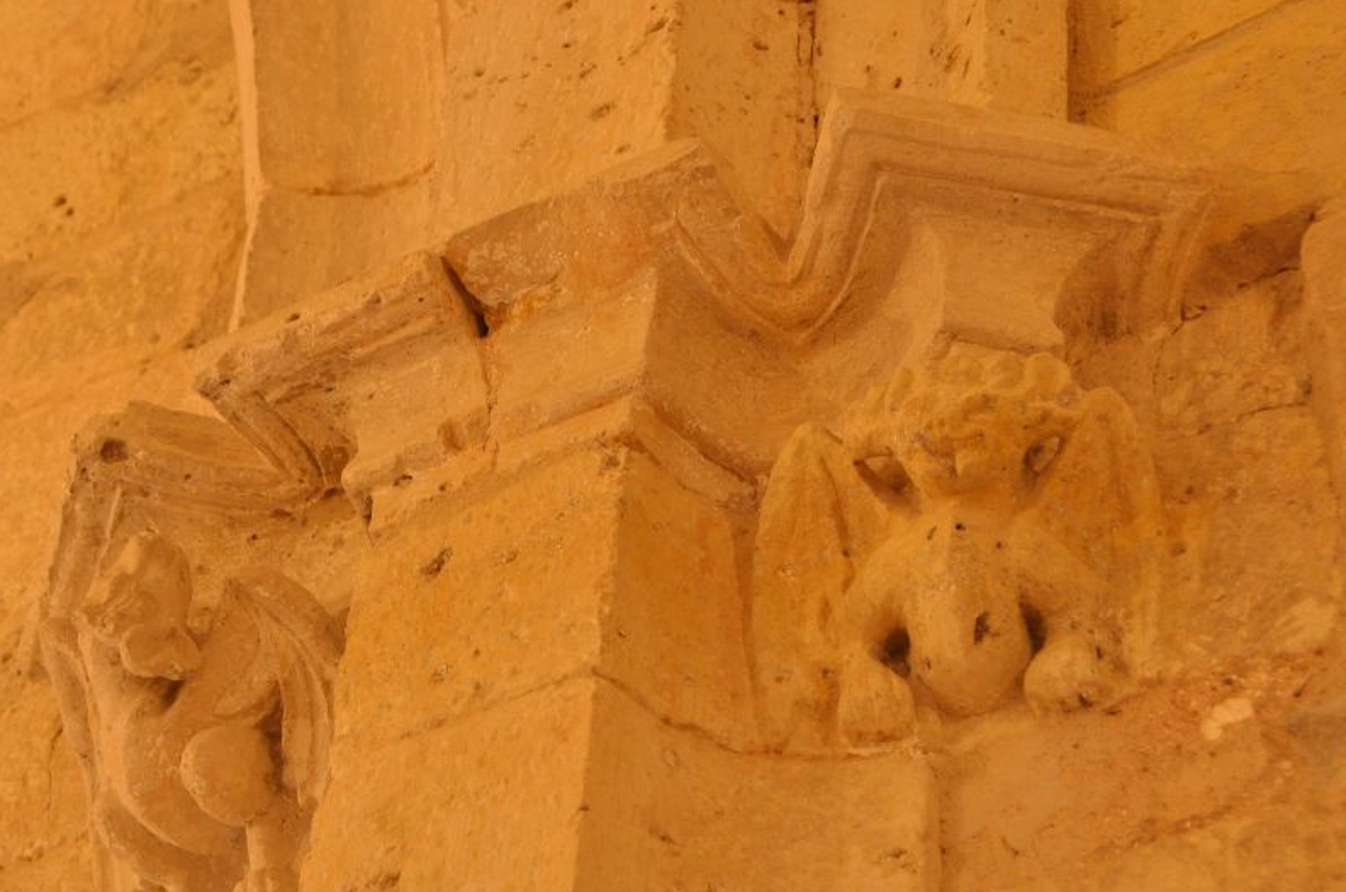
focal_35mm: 93
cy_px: 421
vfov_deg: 14.7
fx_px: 3472
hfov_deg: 21.9
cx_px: 552
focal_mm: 48
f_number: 4.5
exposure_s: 1/30
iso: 1250
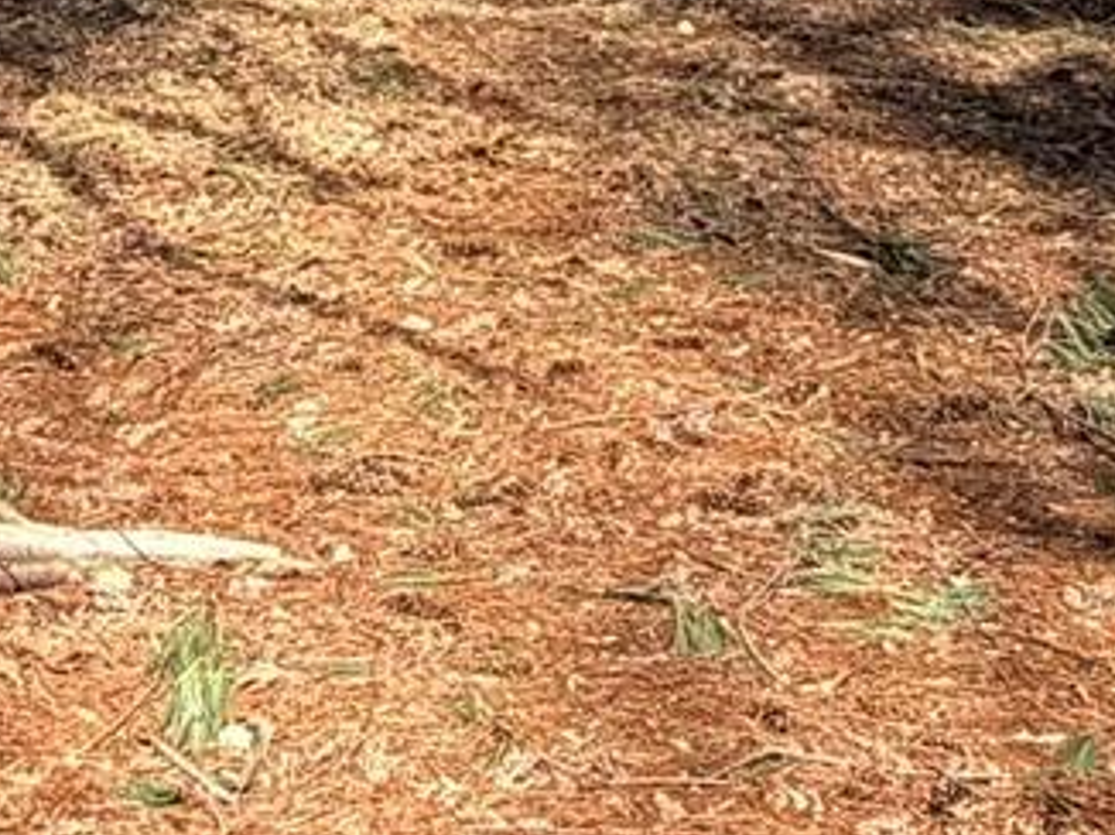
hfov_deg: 22.2
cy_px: -493
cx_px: 383
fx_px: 2832
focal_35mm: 88
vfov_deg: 15.2
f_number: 2.2
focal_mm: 2.22
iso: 40
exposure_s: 1/651
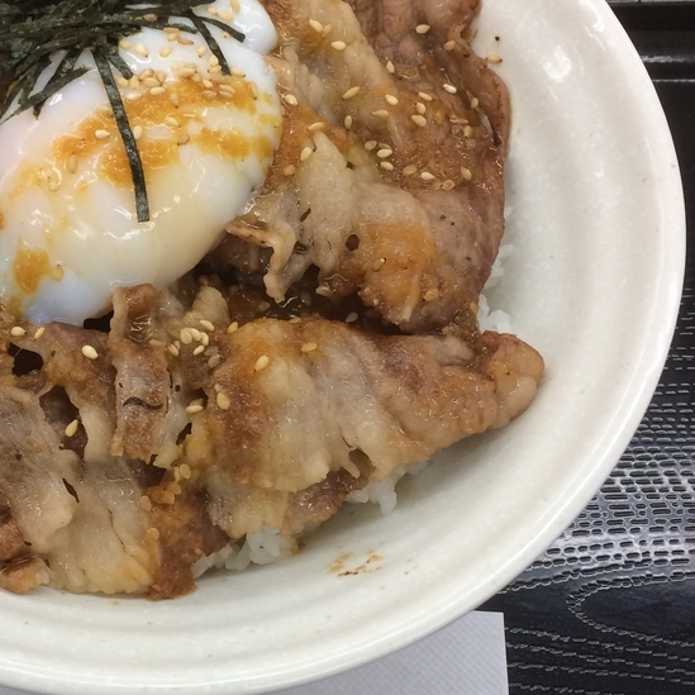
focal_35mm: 56
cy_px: 389
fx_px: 1272
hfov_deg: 30.0
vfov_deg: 30.5
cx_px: 170
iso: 40
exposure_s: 1/40
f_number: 2.2
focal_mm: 4.15
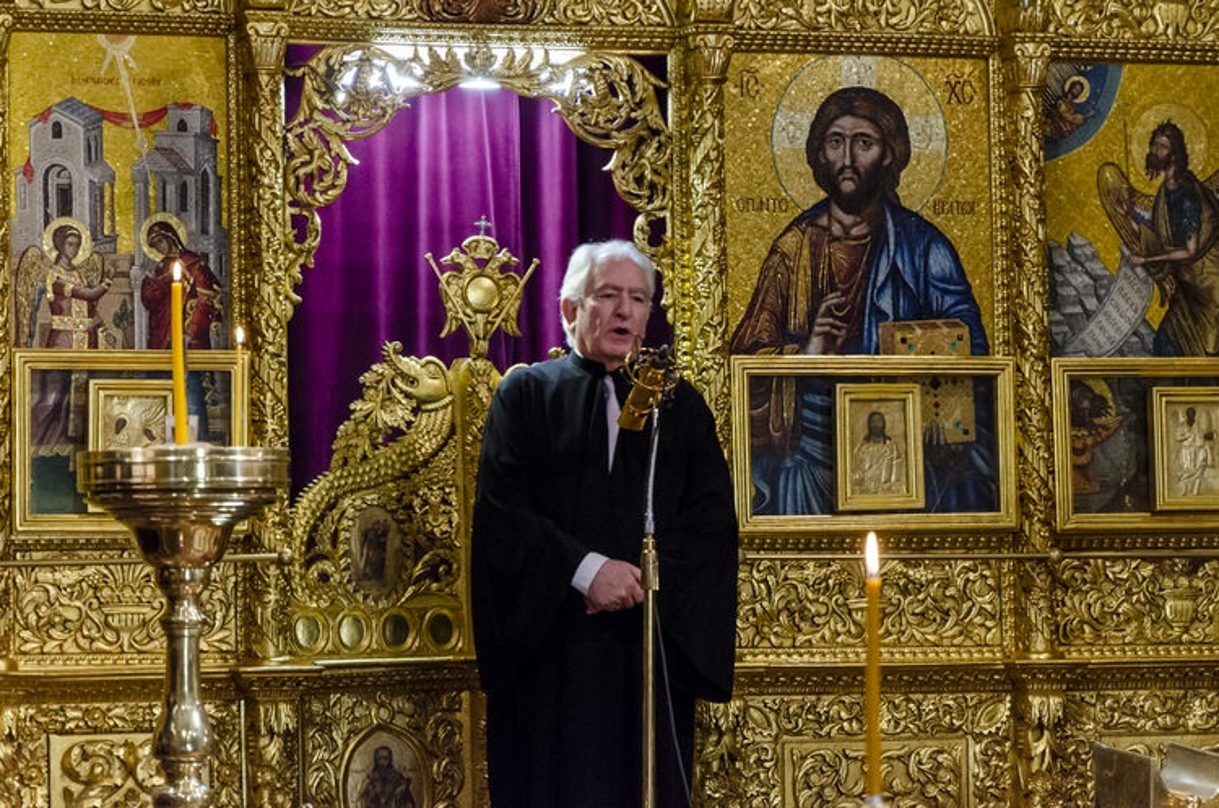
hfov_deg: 13.1
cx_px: 610
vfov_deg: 8.7
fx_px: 5323
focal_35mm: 158
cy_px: 404
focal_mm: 105
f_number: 5.6
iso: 1600
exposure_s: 1/60
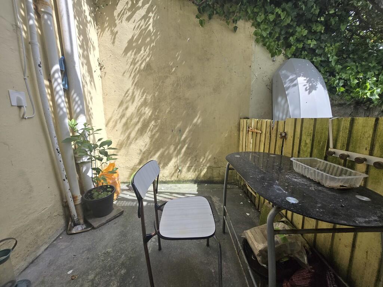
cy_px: 144
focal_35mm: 13
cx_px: 192
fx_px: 144
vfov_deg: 89.9
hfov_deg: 106.2
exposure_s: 1/332
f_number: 2.2
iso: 25
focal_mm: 1.7
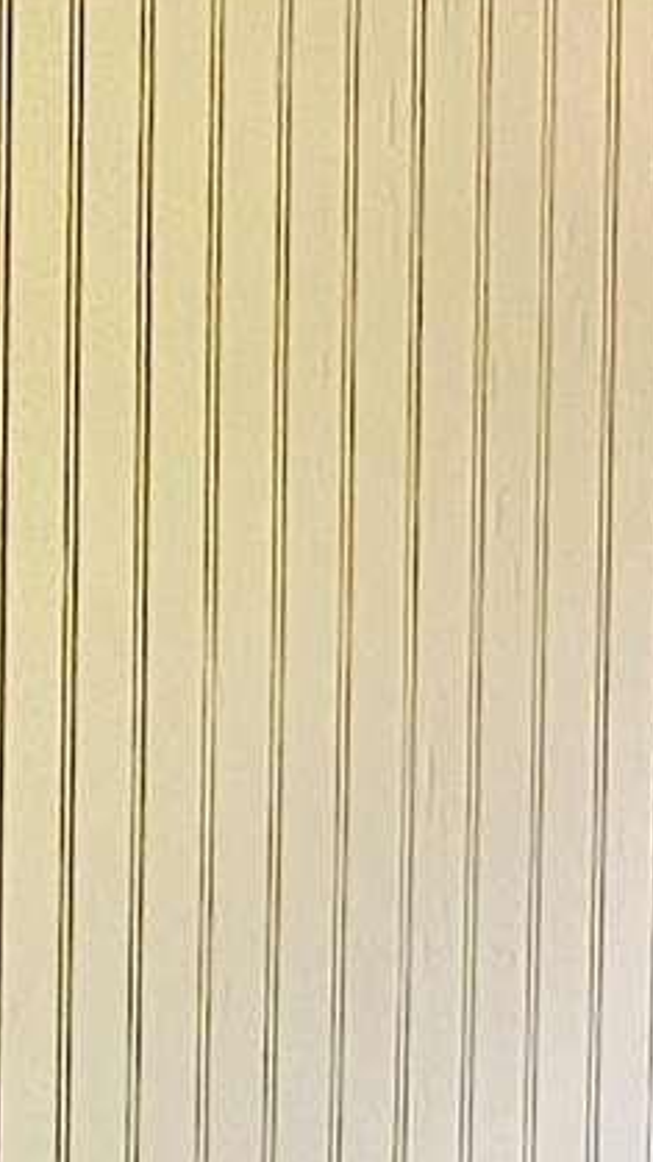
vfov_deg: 10.3
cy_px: 812
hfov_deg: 5.7
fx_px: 6405
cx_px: 1248
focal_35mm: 208
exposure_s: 1/58
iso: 500
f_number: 1.6
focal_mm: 5.1
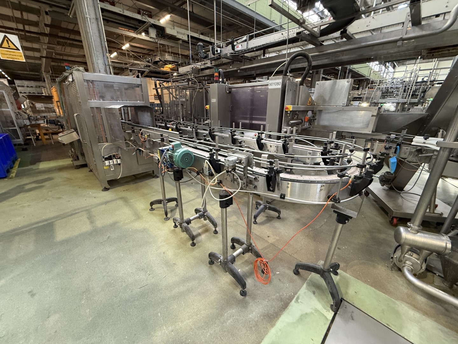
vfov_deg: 85.7
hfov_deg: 102.1
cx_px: 229
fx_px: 185
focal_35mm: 14
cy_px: 172
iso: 400
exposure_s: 1/50
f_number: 2.2
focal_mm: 2.22
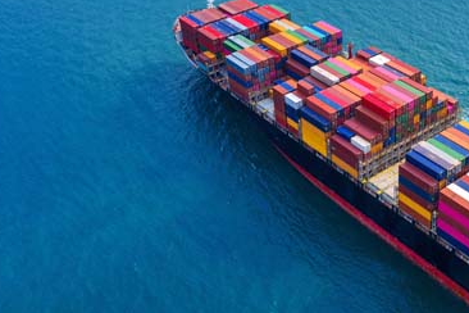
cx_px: 370
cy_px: 118
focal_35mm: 49
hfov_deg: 38.9
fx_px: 638
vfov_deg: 27.4
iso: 100
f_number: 5
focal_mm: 10.3
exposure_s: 1/500
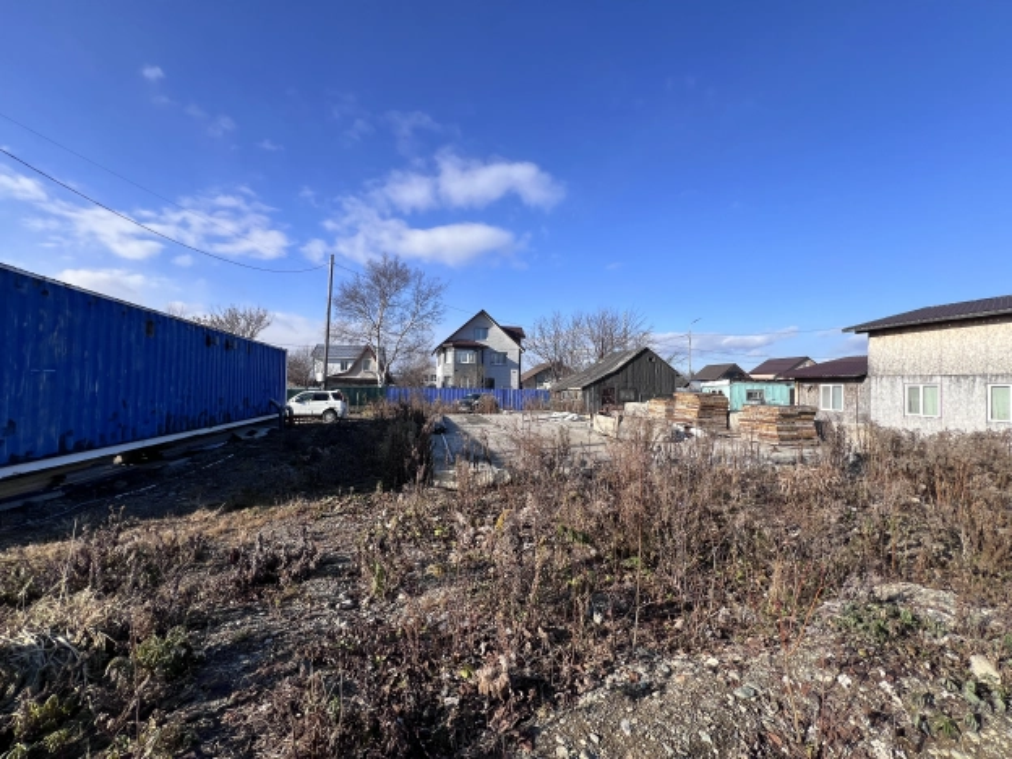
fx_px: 380
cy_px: 380
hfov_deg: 106.2
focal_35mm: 13
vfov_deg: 89.9
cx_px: 506
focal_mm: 1.57
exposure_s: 1/1206
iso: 32
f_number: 1.8
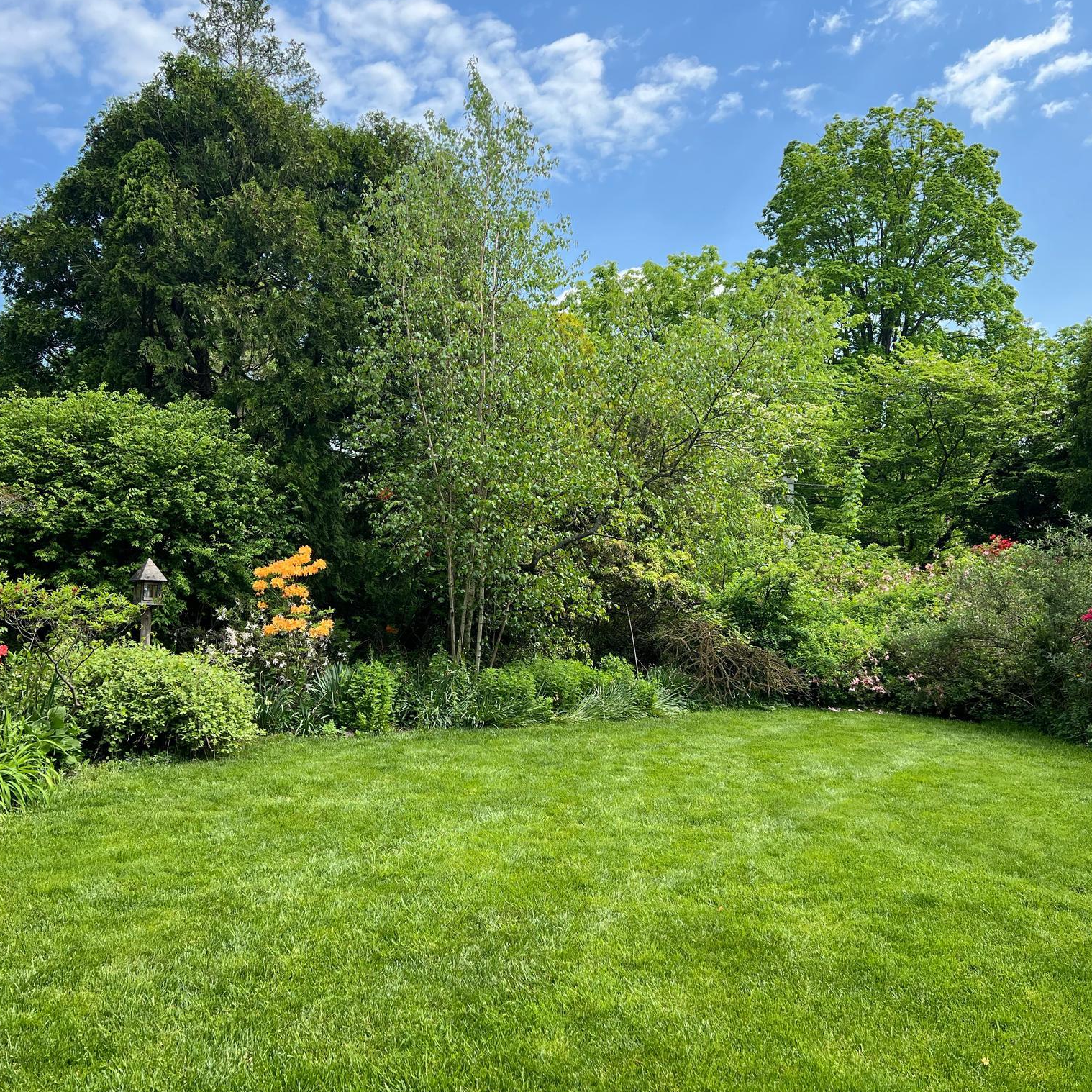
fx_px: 1106
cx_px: 544
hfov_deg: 52.5
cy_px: 545
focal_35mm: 31
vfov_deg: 52.5
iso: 50
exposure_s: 1/1029
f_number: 1.5
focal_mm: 5.7
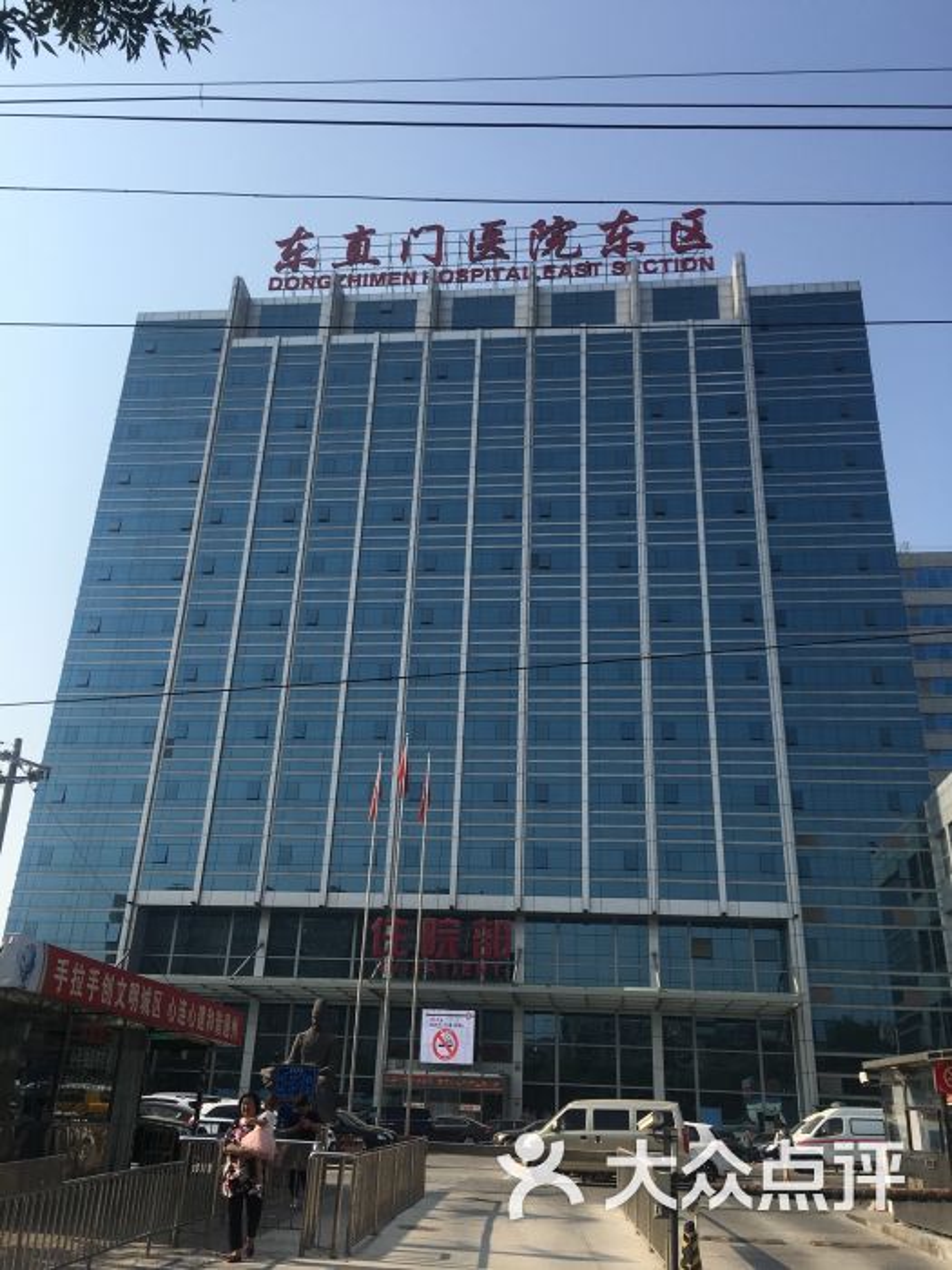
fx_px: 1063
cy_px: 635
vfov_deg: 61.7
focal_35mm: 29
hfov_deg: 48.2
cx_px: 476
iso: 25
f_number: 2.2
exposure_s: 1/1538
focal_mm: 4.15
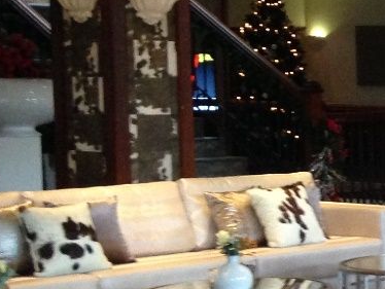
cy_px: 200
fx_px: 1569
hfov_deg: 12.4
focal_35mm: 141
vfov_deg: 10.5
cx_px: 750
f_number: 2.4
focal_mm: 4.12
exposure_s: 1/20
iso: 250
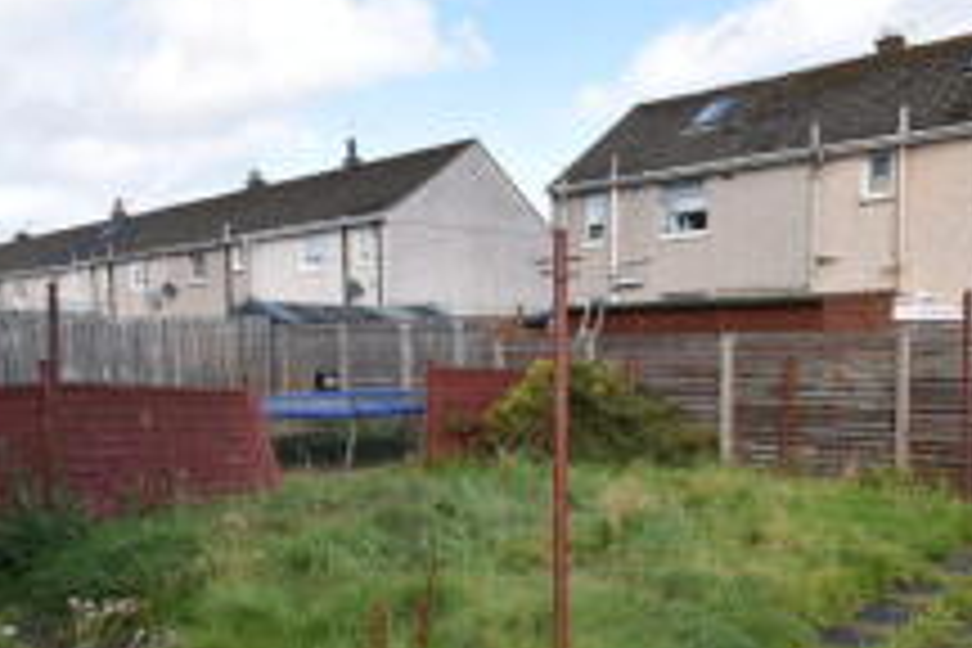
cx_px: 490
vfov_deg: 39.6
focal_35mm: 33
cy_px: 425
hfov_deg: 57.2
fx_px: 891
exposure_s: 1/160
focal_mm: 10
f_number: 6.3
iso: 100
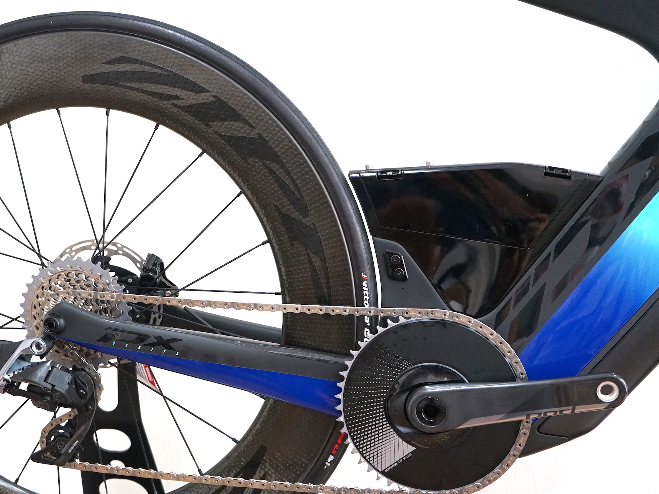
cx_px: 262
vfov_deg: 32.2
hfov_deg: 41.9
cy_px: 271
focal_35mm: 45
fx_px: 857
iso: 2000
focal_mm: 37
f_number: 4
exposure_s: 1/160
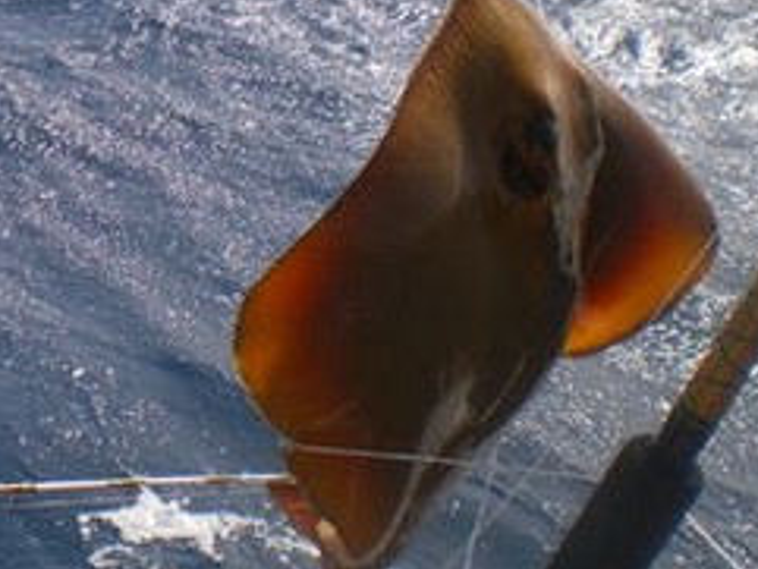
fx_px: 2059
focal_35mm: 94
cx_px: 53
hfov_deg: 20.4
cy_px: 6
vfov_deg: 15.5
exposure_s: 1/500
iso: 50
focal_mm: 6.3
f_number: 4.6
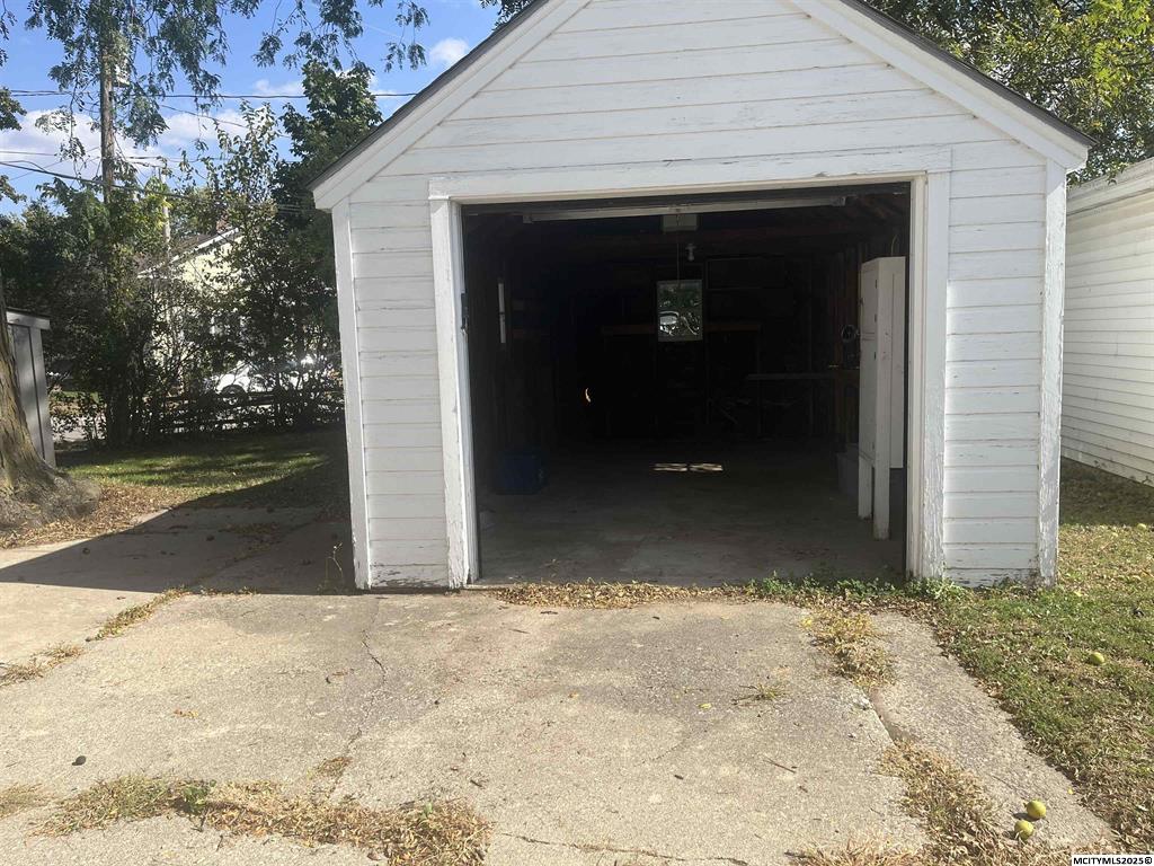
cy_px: 433
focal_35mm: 26
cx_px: 577
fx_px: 867
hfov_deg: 67.3
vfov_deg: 53.1
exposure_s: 1/2309
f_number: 1.6
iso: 50
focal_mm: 5.1
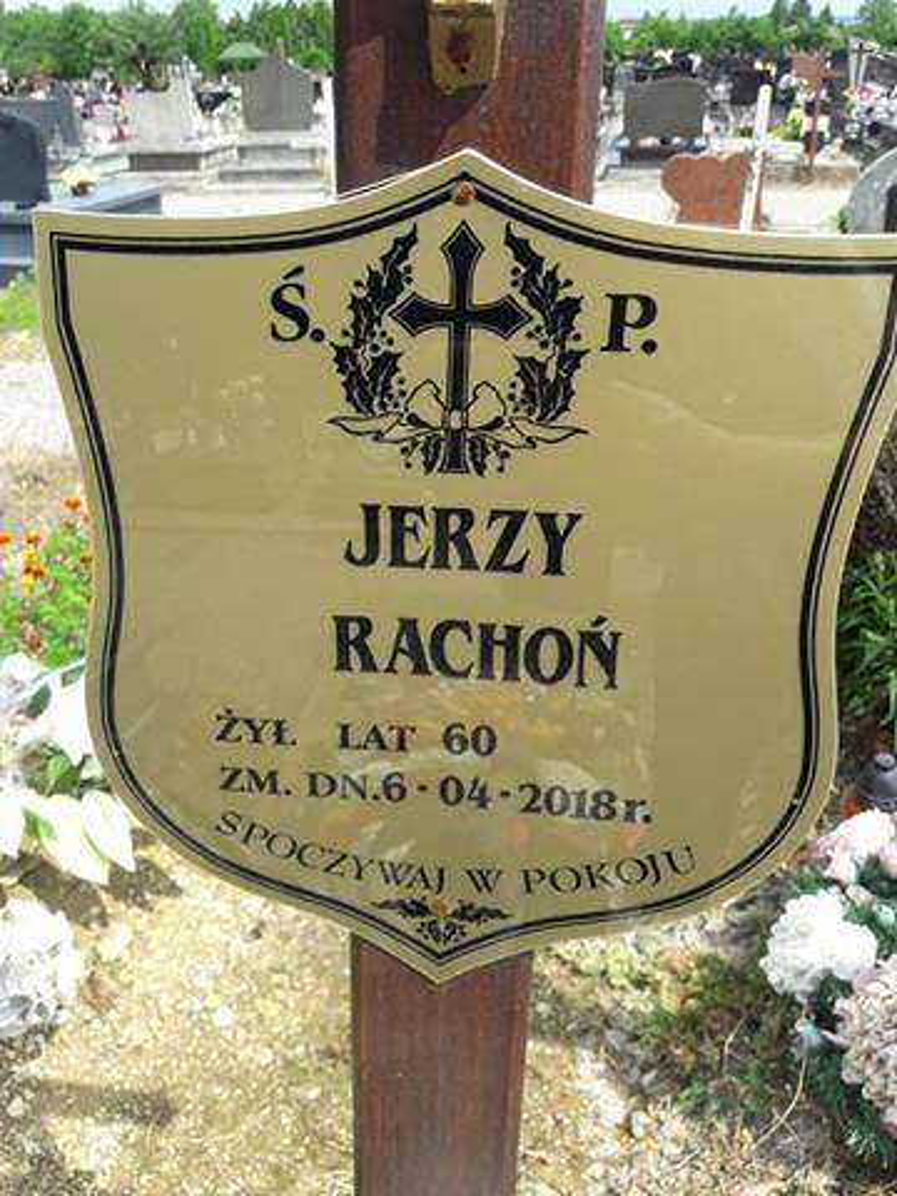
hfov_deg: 49.7
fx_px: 967
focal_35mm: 28
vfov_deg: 63.4
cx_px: 448
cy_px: 598
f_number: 1.9
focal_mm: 3.7
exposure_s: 1/728
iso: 40
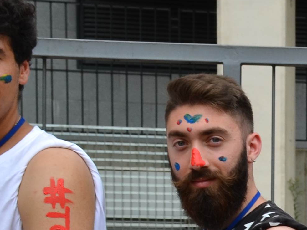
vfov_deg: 6.7
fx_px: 1924
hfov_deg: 8.6
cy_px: 356
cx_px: 620
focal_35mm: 217
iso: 125
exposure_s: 1/320
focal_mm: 30
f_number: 9
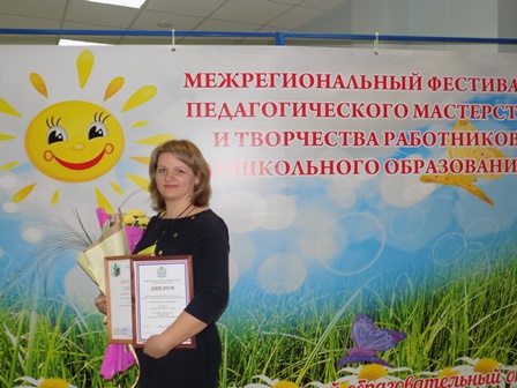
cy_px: 194
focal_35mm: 30
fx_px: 448
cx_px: 258
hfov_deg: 60.0
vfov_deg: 46.8
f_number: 3.3
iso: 200
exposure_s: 1/30
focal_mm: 5.3
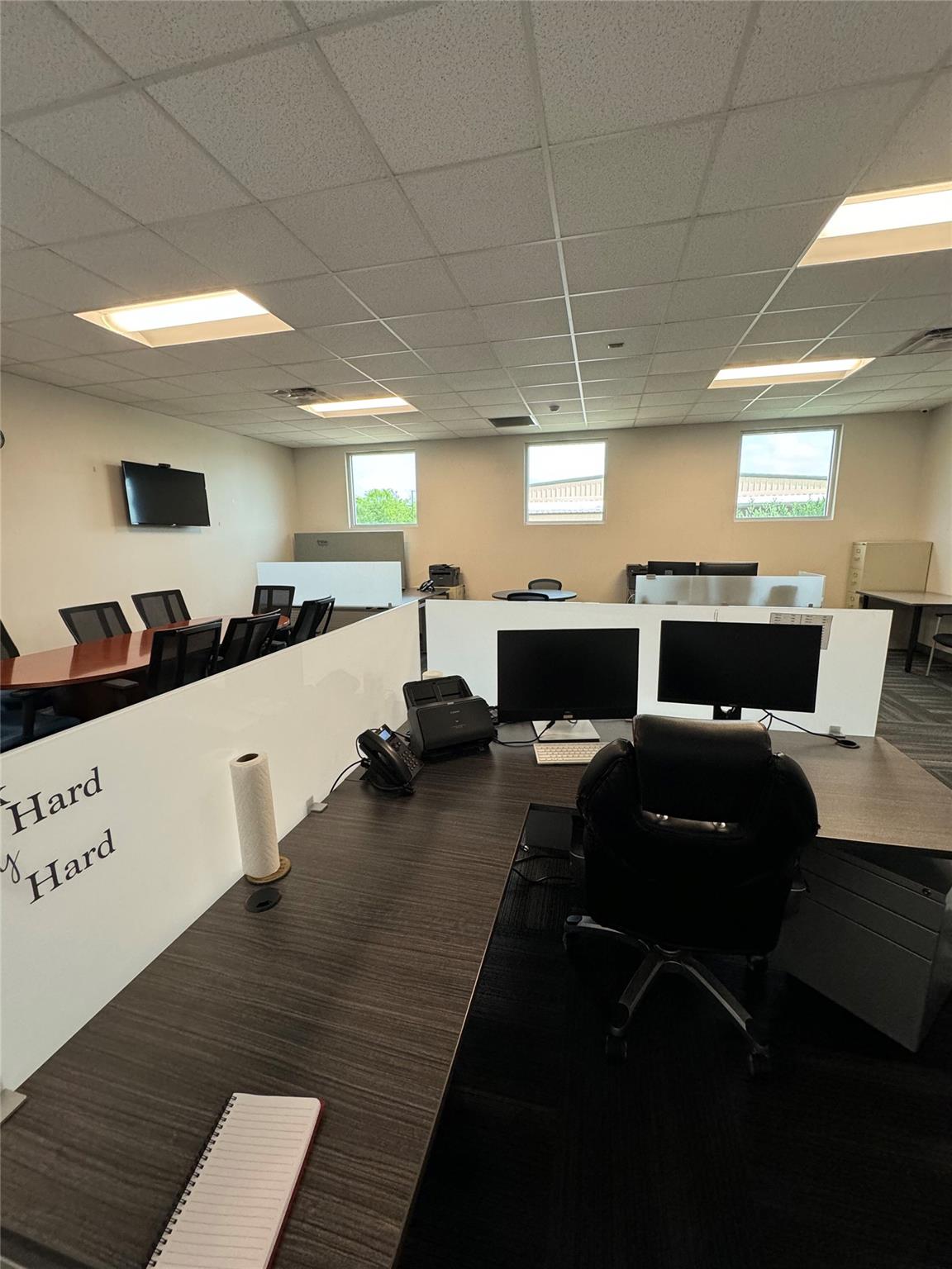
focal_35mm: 14
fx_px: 513
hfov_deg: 85.7
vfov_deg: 102.1
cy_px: 634
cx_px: 476
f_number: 2.2
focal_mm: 2.22
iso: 250
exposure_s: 1/120
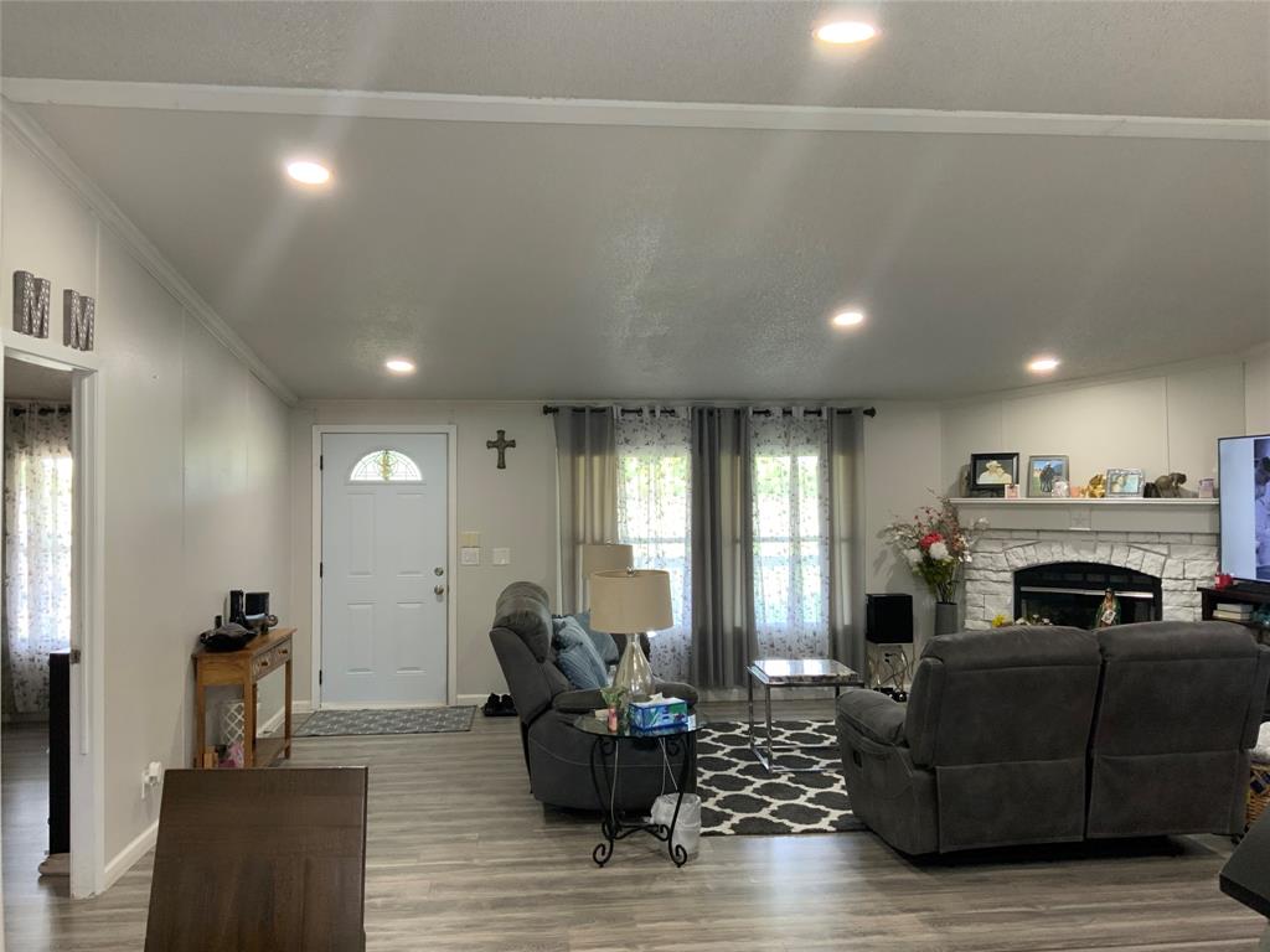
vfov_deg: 48.2
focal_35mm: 29
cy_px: 476
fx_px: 1064
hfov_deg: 61.7
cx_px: 635
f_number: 1.8
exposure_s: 1/60
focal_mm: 3
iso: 125
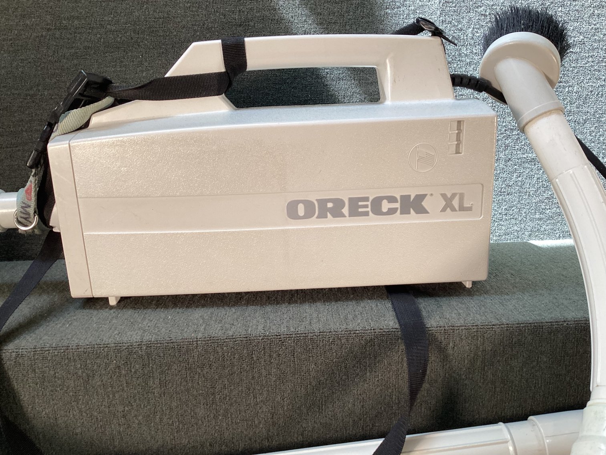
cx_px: 303
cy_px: 228
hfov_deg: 58.3
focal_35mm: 31
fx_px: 543
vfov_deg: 45.4
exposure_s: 1/100
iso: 50
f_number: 2.4
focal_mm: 3.3
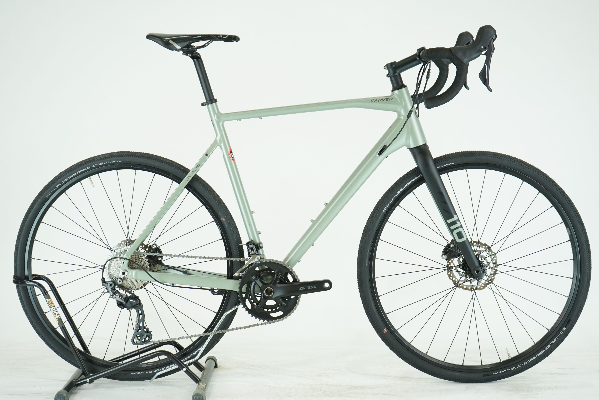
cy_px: 200
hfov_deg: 31.4
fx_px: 1065
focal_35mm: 64
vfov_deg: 21.2
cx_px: 300
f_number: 5.6
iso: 1600
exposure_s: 1/200
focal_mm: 64
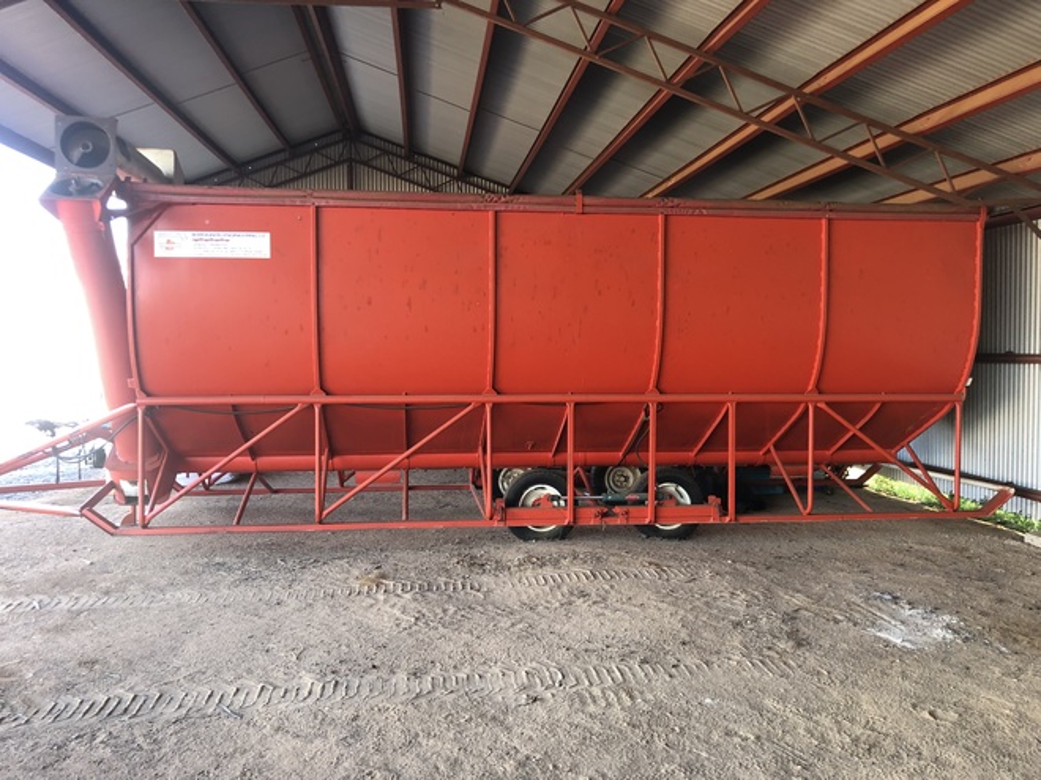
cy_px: 390
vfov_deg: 49.7
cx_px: 520
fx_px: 842
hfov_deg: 63.4
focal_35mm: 28
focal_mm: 3.99
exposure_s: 1/30
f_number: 1.8
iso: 25
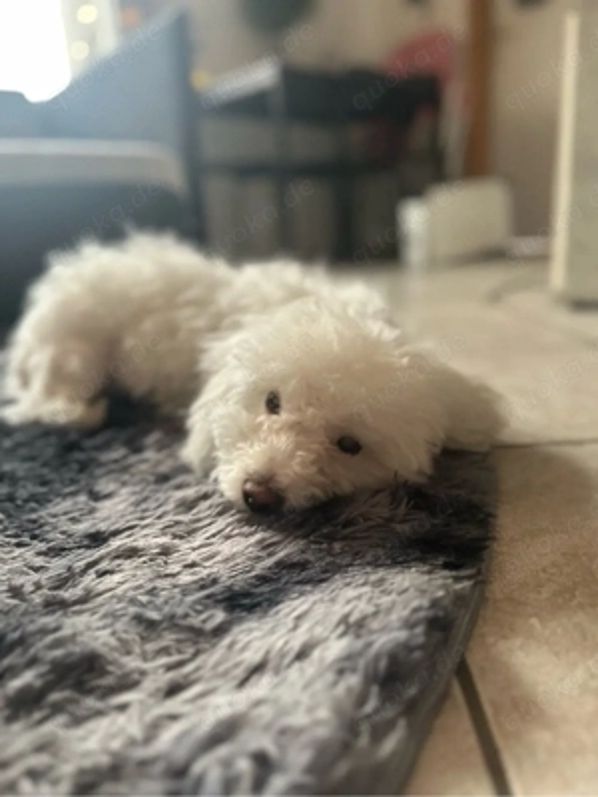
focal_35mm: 24
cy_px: 398
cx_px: 299
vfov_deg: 71.6
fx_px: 553
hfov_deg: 56.8
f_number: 1.78
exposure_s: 1/60
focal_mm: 6.86
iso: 640
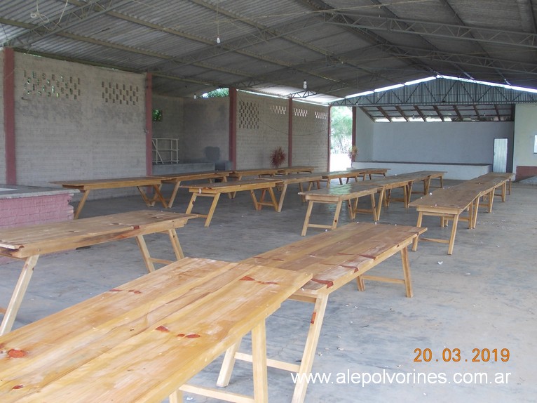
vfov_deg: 37.7
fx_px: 589
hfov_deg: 49.0
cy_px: 202
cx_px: 268
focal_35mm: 38
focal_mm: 5.3
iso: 80
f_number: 3.1
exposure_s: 1/30
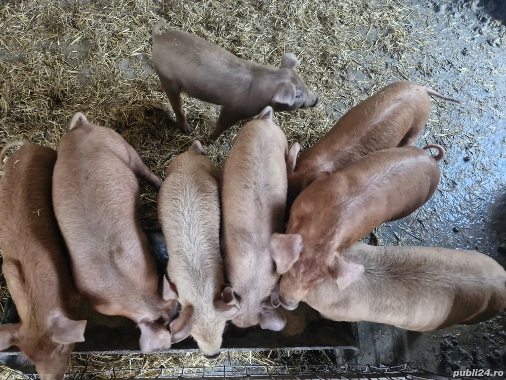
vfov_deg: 58.9
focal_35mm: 23
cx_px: 253
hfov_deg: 73.9
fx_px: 336
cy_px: 190
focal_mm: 5.54
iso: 1000
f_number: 1.8
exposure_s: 1/100
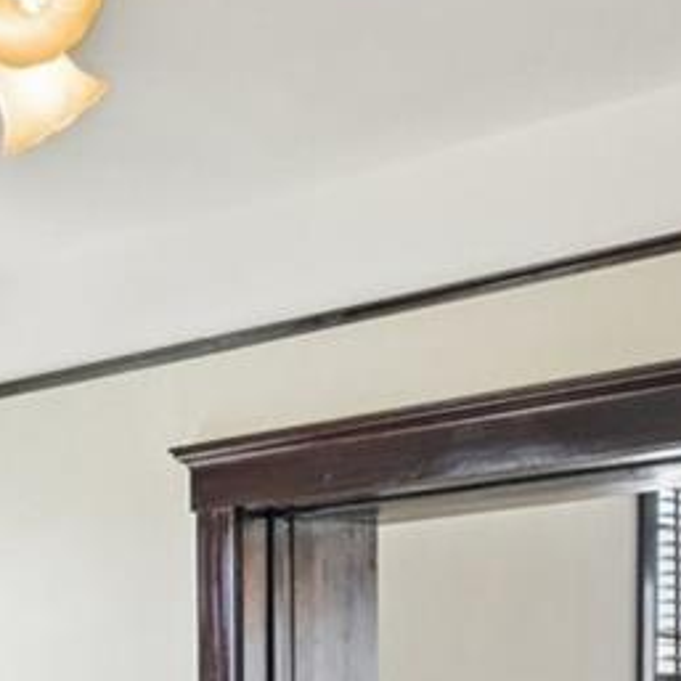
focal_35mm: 93
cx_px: -384
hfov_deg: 16.8
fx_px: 2062
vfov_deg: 18.0
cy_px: 784
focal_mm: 17.5
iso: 100
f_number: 8
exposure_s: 1/125
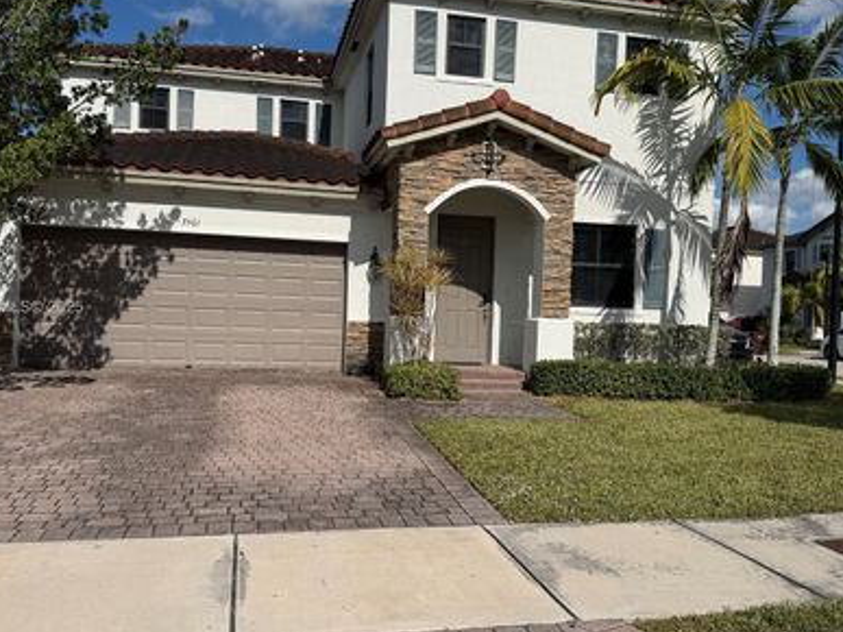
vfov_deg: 45.4
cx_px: 416
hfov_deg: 58.4
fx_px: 755
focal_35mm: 31
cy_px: 308
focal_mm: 6.76
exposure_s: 1/10309
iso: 80
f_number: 1.78
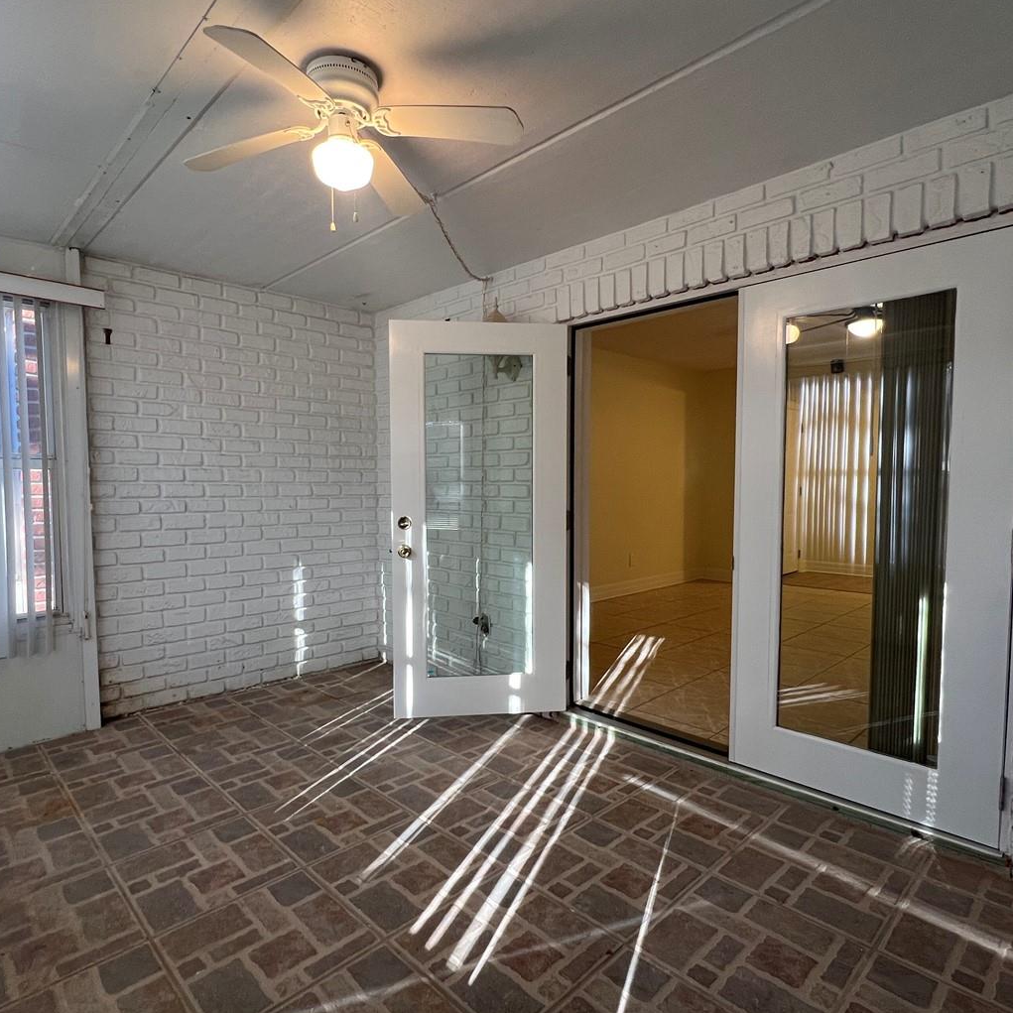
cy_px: 524
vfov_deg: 80.7
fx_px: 596
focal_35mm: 18
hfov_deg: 80.7
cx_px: 481
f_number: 1.8
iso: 125
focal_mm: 1.57
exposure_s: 1/60
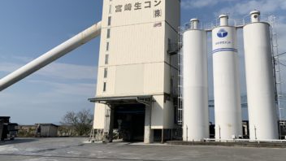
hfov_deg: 53.6
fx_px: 281
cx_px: 174
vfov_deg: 31.8
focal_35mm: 37
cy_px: 55
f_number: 1.8
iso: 25
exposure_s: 1/4902
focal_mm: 4.25
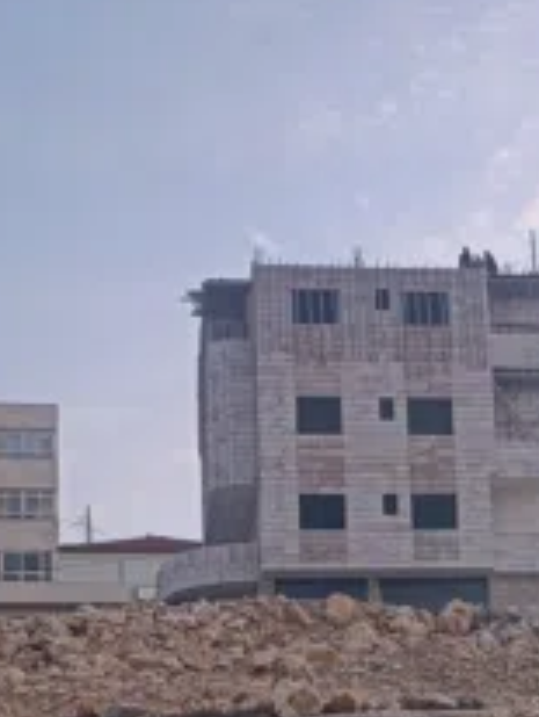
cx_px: 445
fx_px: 1844
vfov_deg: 21.6
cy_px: 613
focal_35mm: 89
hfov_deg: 16.5
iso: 1377
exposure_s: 1/33.3
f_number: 1.65
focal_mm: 6.11
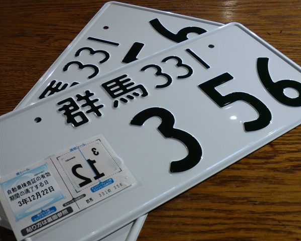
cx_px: 161
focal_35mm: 45
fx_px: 401
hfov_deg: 41.1
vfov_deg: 33.5
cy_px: 120
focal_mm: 7.37
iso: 400
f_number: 3.6
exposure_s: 1/25
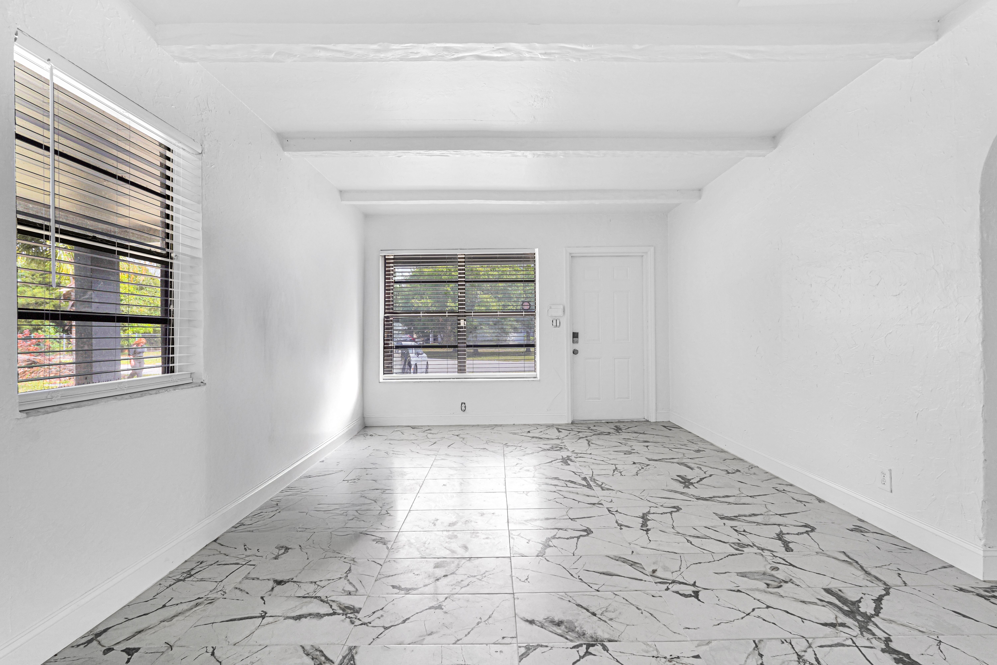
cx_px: 498
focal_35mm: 16
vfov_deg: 73.7
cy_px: 332
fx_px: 443
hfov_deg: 96.7
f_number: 7.1
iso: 640
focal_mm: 16
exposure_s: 1/30
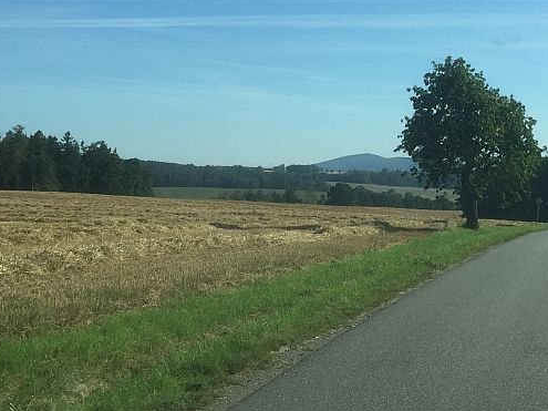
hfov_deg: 31.7
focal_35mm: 60
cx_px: 400
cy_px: 121
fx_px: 950
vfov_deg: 24.2
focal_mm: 4.15
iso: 32
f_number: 2.2
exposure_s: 1/1721
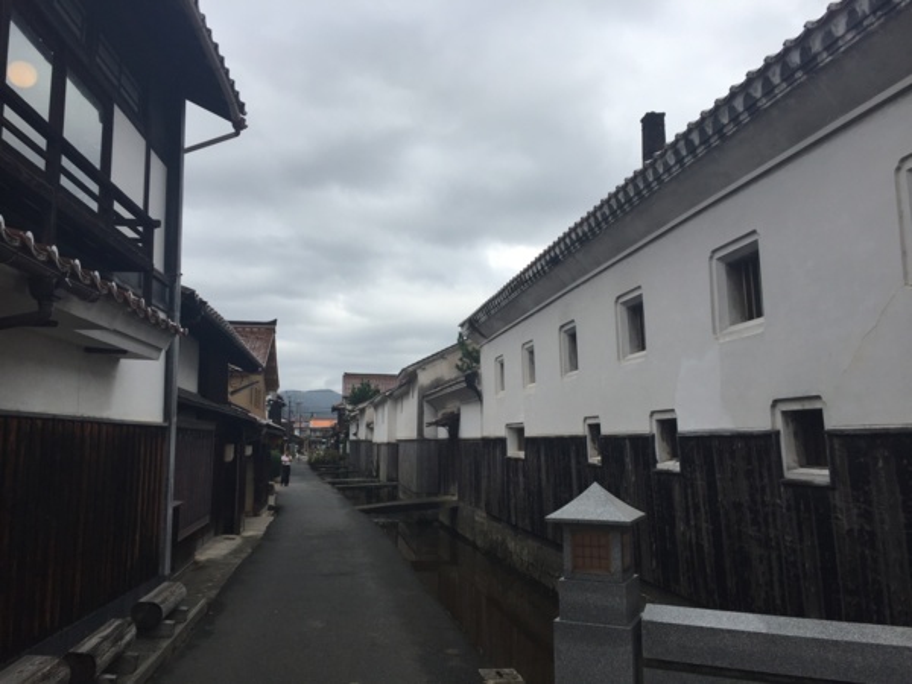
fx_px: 764
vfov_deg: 48.2
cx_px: 456
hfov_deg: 61.7
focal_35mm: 29
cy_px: 342
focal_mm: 4.15
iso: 32
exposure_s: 1/1068
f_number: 2.2
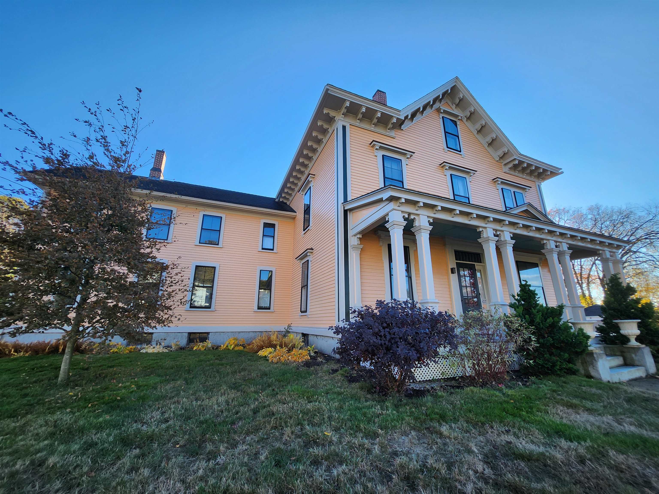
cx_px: 330
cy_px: 247
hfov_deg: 106.2
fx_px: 247
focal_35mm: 13
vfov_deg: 89.9
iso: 32
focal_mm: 1.7
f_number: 2.2
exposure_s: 1/296
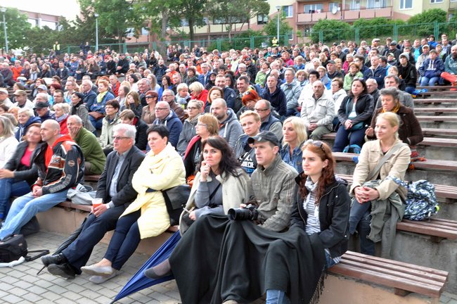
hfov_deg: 45.0
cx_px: 228
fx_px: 552
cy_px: 152
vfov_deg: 30.8
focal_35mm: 44
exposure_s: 1/20
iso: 640
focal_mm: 29
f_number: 11
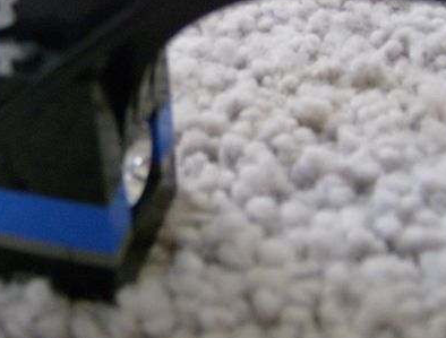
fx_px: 828
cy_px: 41
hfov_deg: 30.0
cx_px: 166
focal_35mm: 64
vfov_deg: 22.6
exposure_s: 1/43.4
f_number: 2.8
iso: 200
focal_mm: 6
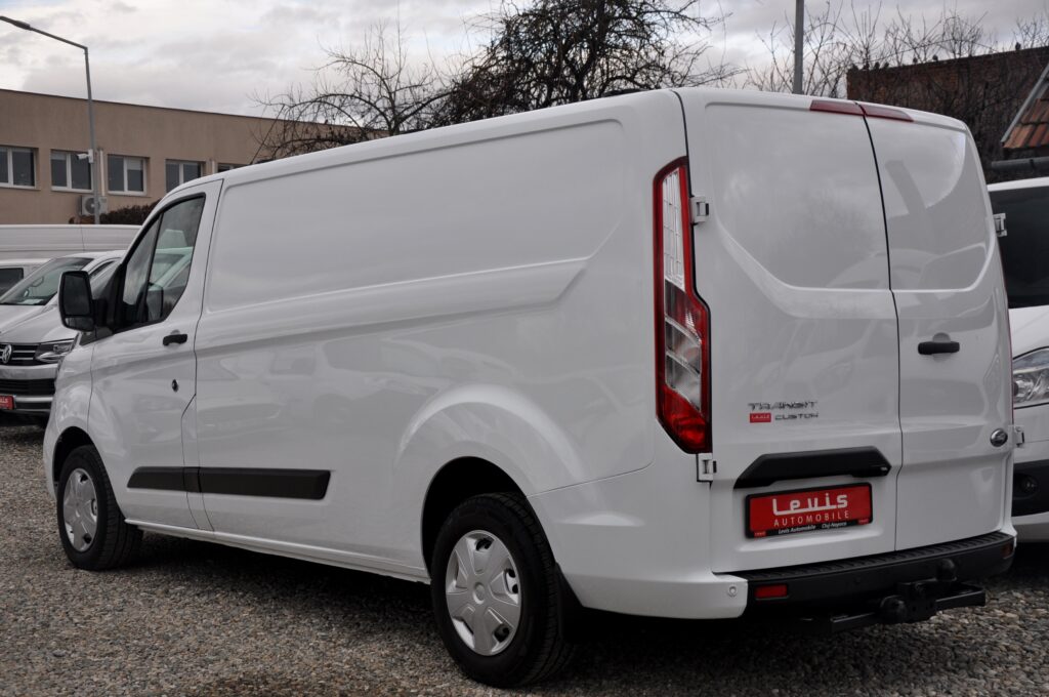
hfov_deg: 38.9
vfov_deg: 26.4
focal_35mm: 51
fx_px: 1484
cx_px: 524
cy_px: 348
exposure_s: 1/160
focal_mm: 34
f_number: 6.3
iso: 500
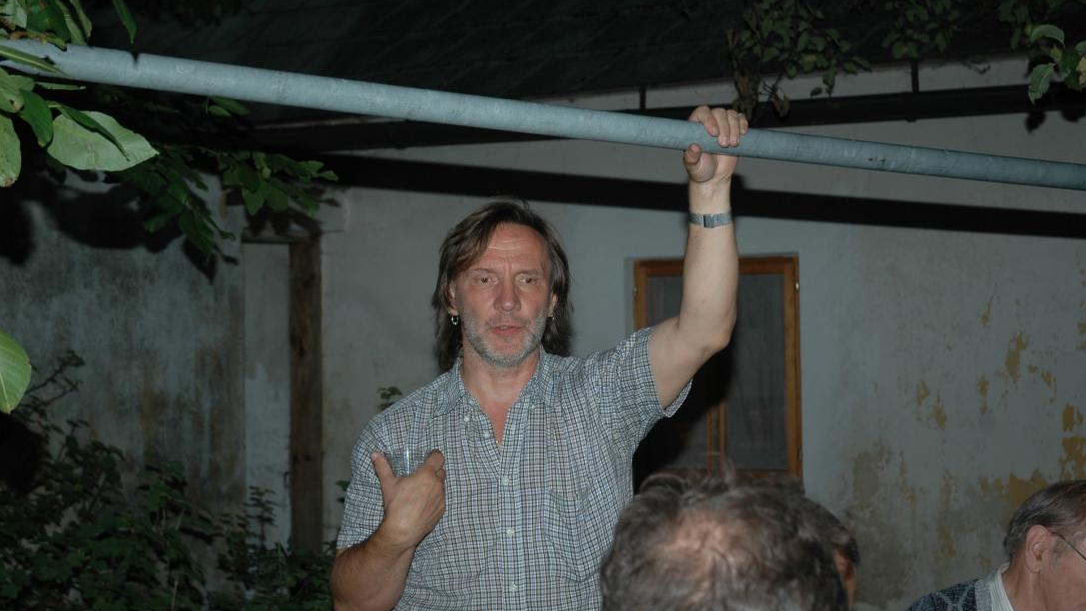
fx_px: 1814
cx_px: 544
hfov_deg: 33.3
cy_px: 311
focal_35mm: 63
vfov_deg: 19.1
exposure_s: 1/60
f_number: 4.5
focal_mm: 40
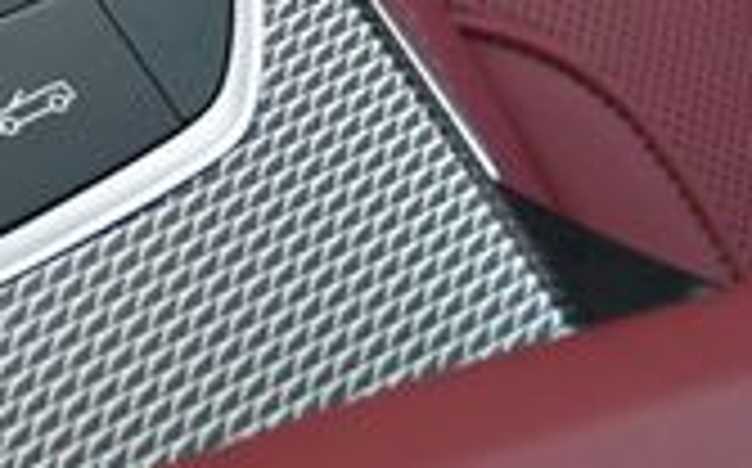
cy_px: -333
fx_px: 2887
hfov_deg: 13.6
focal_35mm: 141
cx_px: -522
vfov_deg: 8.9
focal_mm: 18
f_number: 3.5
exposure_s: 1/250
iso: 800
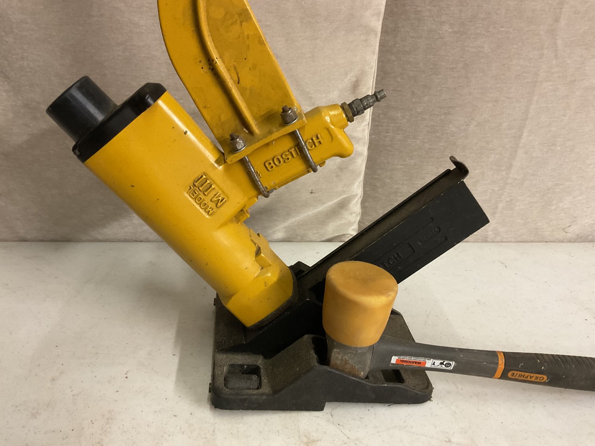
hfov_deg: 61.7
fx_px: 499
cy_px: 223
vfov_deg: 48.2
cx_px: 298
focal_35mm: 29
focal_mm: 3
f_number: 1.8
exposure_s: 1/40
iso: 200
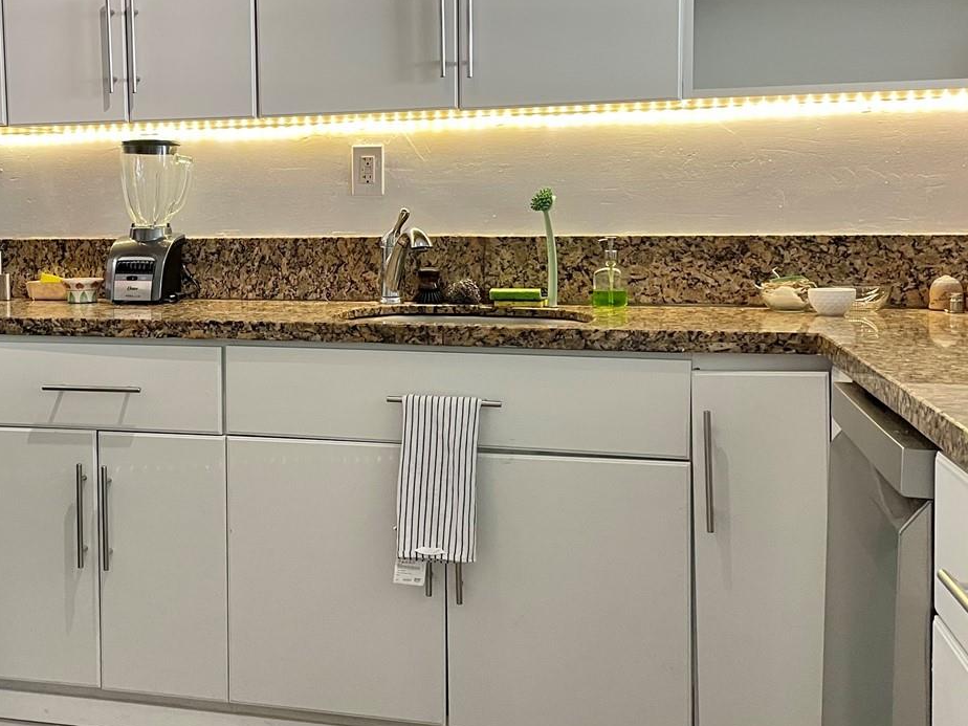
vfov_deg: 32.1
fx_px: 1258
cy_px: 305
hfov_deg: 40.9
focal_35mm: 45
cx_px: 247
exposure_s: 1/60
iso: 200
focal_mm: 4.2
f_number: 1.6
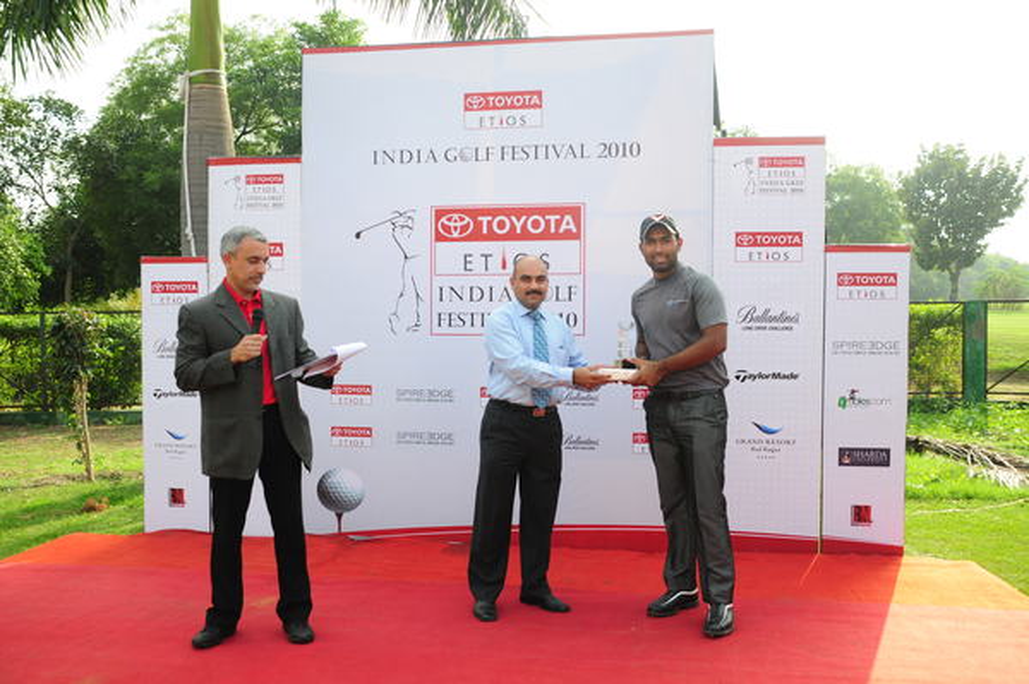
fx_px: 942
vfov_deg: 39.9
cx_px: 514
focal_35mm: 33
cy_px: 342
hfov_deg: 57.3
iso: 200
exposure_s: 1/500
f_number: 3.8
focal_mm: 22
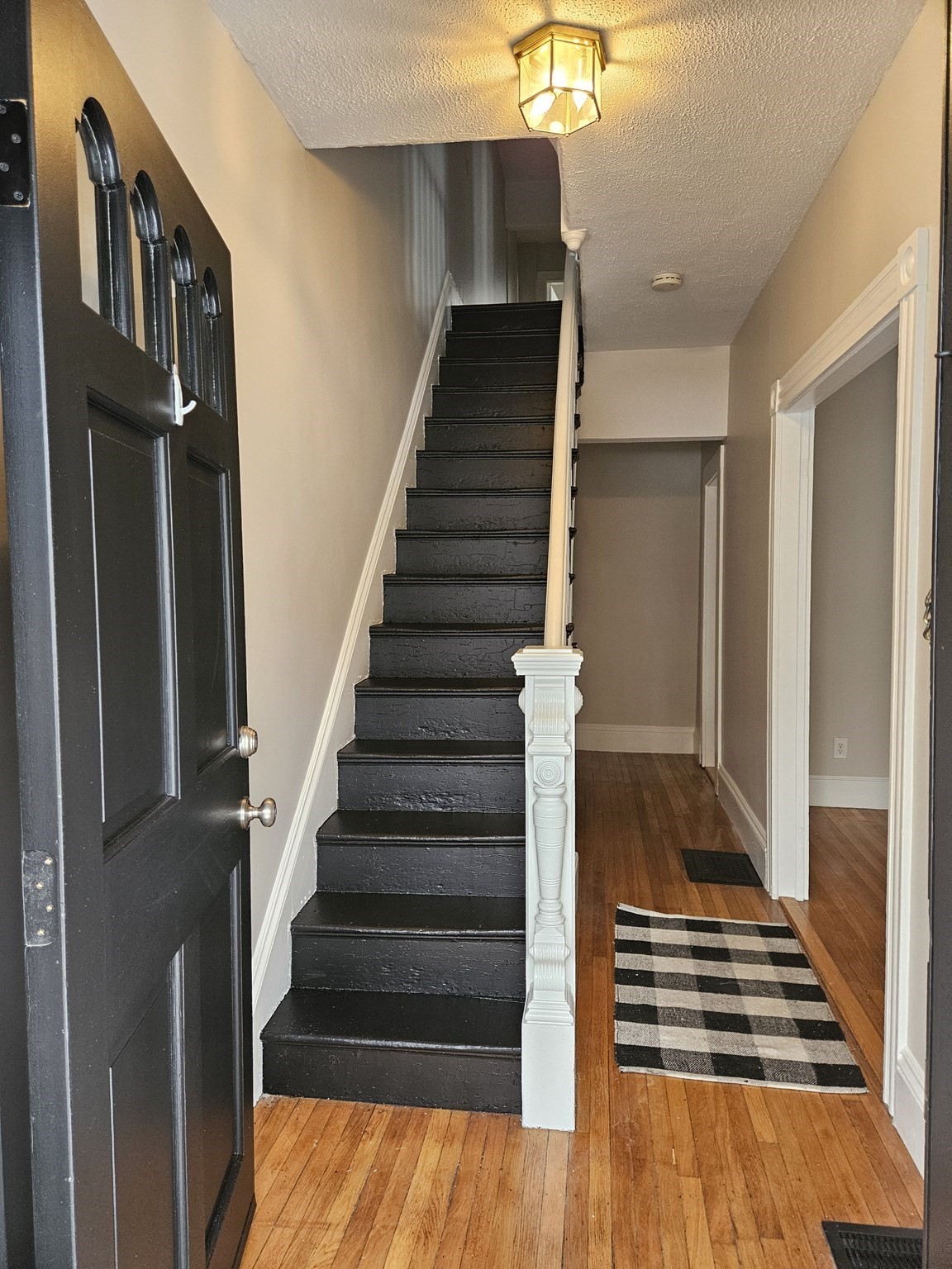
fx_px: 843
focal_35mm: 23
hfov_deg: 58.9
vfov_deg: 73.9
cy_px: 634
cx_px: 476
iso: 320
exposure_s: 1/170
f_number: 1.8
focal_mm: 5.4
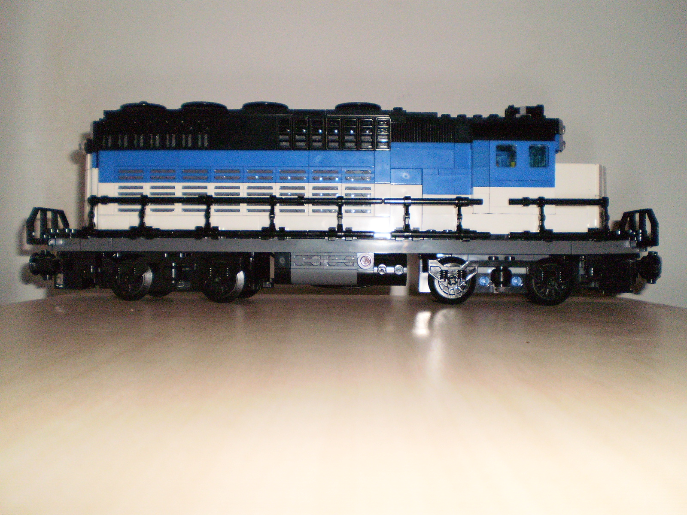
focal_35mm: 36
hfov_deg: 51.4
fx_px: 714
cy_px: 258
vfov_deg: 39.7
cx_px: 344
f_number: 3.1
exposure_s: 1/250
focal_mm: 6.3
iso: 400
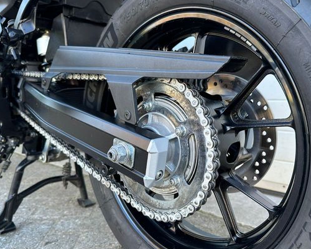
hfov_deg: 58.7
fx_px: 276
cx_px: 165
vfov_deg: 48.5
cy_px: 132
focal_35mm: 30
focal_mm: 6.86
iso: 80
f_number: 1.78
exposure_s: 1/121
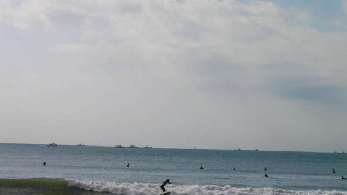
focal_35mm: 114
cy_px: 94
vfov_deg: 10.6
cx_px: 173
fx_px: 1049
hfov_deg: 18.8
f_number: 6.2
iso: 50
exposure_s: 1/573
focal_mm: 17.3
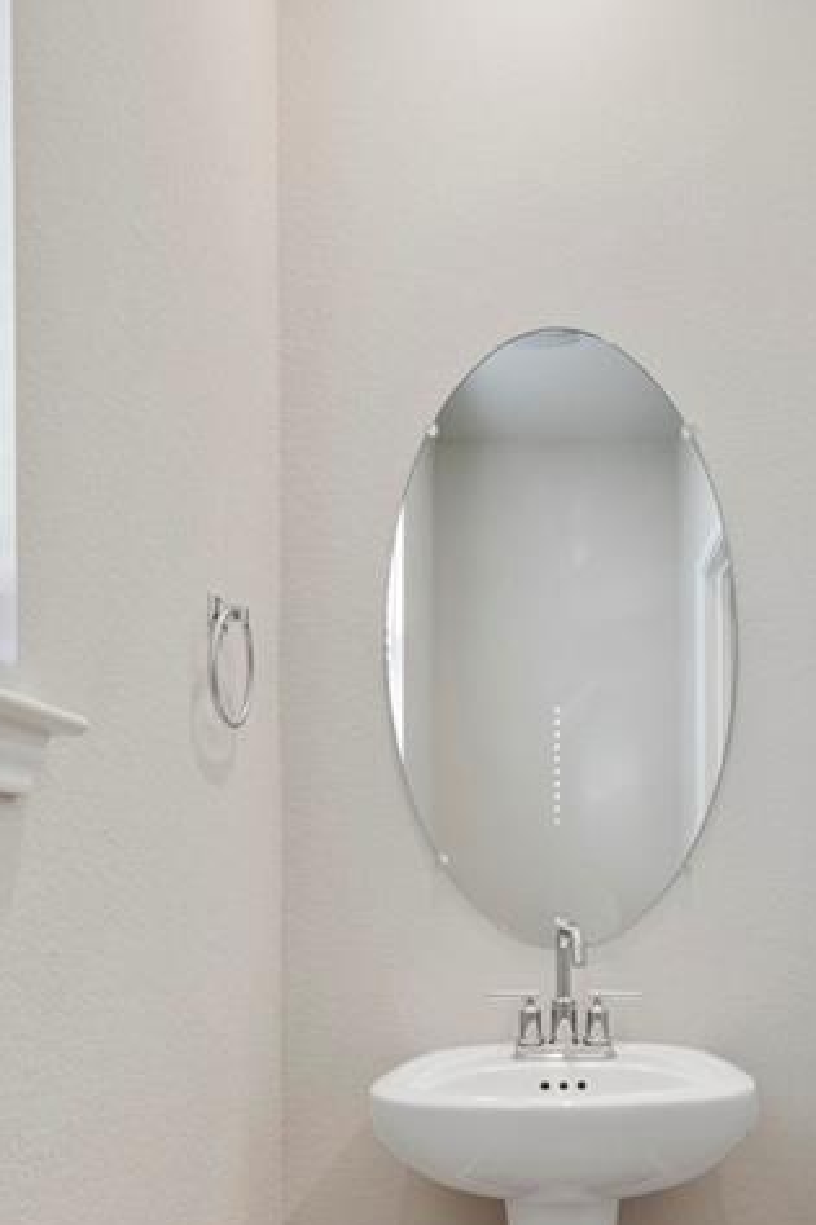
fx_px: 885
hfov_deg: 48.2
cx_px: 580
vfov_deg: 63.7
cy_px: 971
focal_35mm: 26
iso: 500
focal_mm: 16
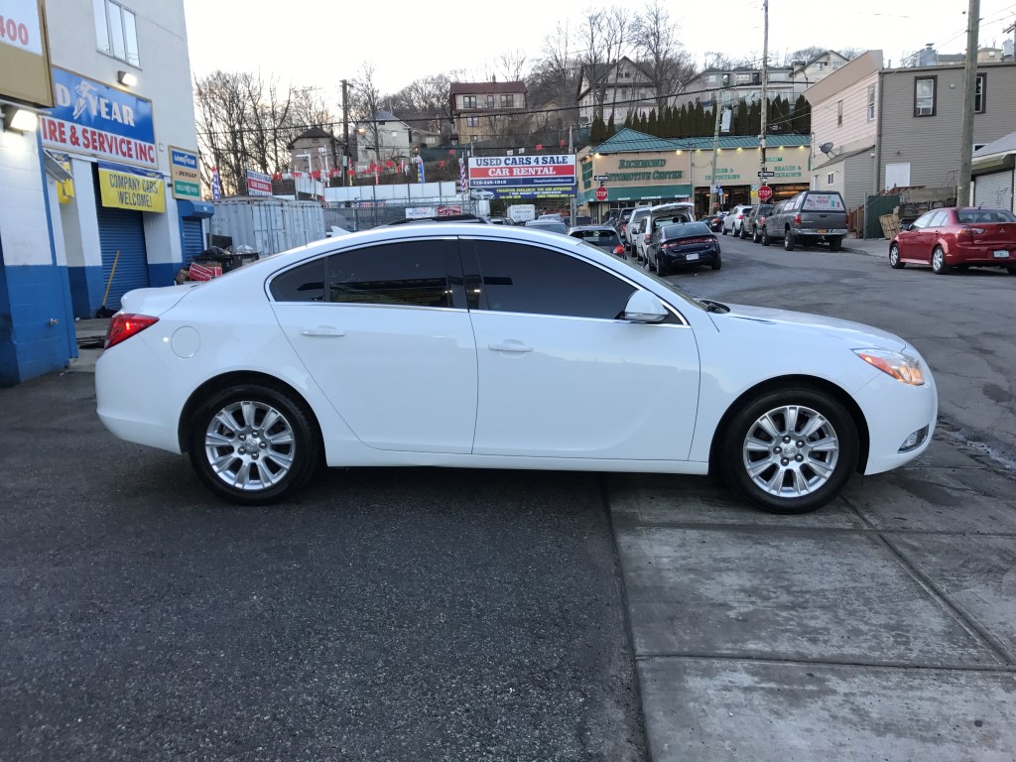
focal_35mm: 28
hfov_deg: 63.4
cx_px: 508
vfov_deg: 49.7
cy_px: 381
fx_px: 822
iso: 25
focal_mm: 3.99
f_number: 1.8
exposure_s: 1/100
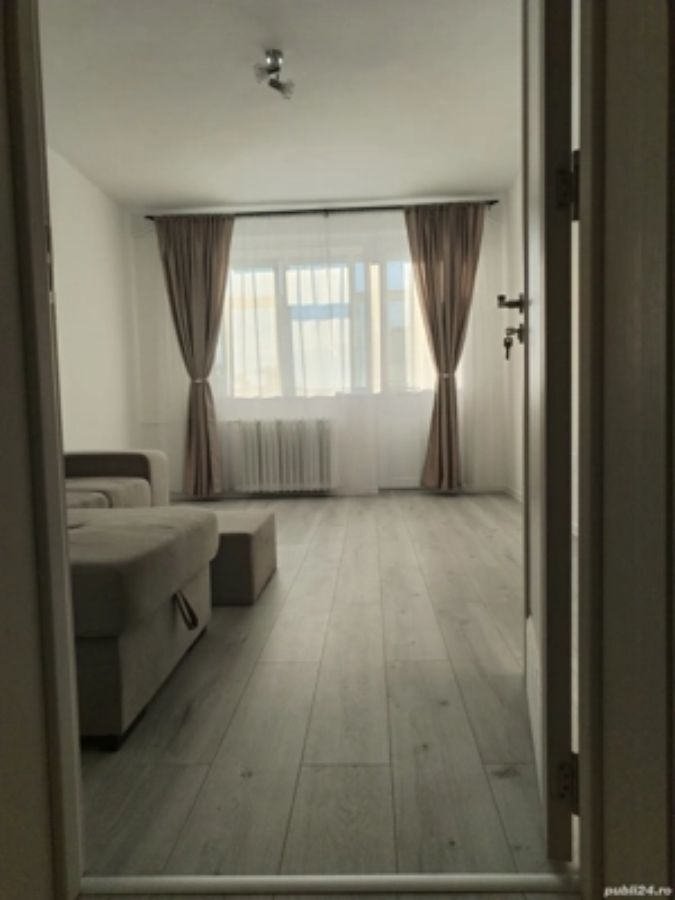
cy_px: 450
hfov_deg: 48.2
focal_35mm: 29
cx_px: 338
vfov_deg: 61.7
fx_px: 754
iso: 100
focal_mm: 4.75
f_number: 1.8
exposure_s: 1/360
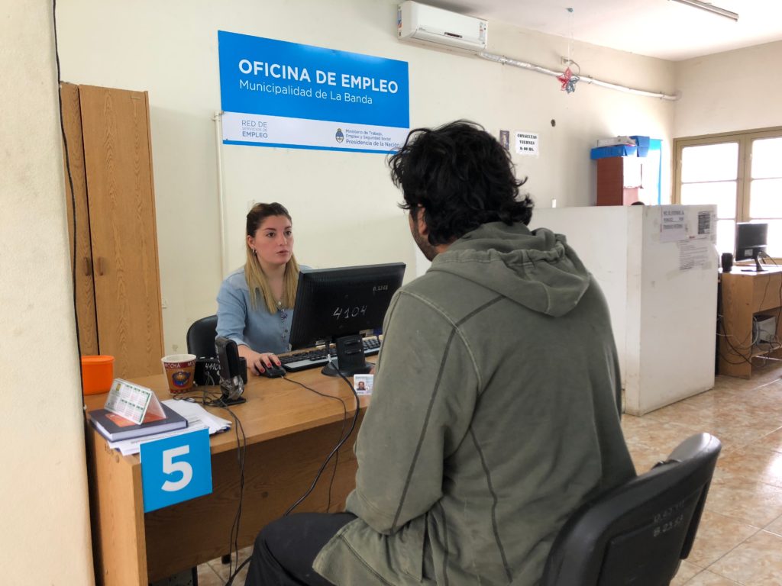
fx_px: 633
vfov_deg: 49.7
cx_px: 391
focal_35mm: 28
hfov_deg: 63.4
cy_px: 293
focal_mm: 3.99
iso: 32
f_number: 1.8
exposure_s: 1/20
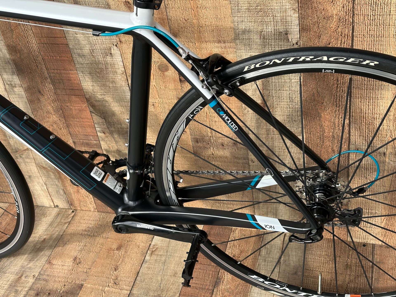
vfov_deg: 30.3
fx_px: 549
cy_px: 148
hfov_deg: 39.7
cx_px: 198
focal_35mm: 48
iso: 64
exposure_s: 1/1376
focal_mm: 6.86
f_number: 1.78
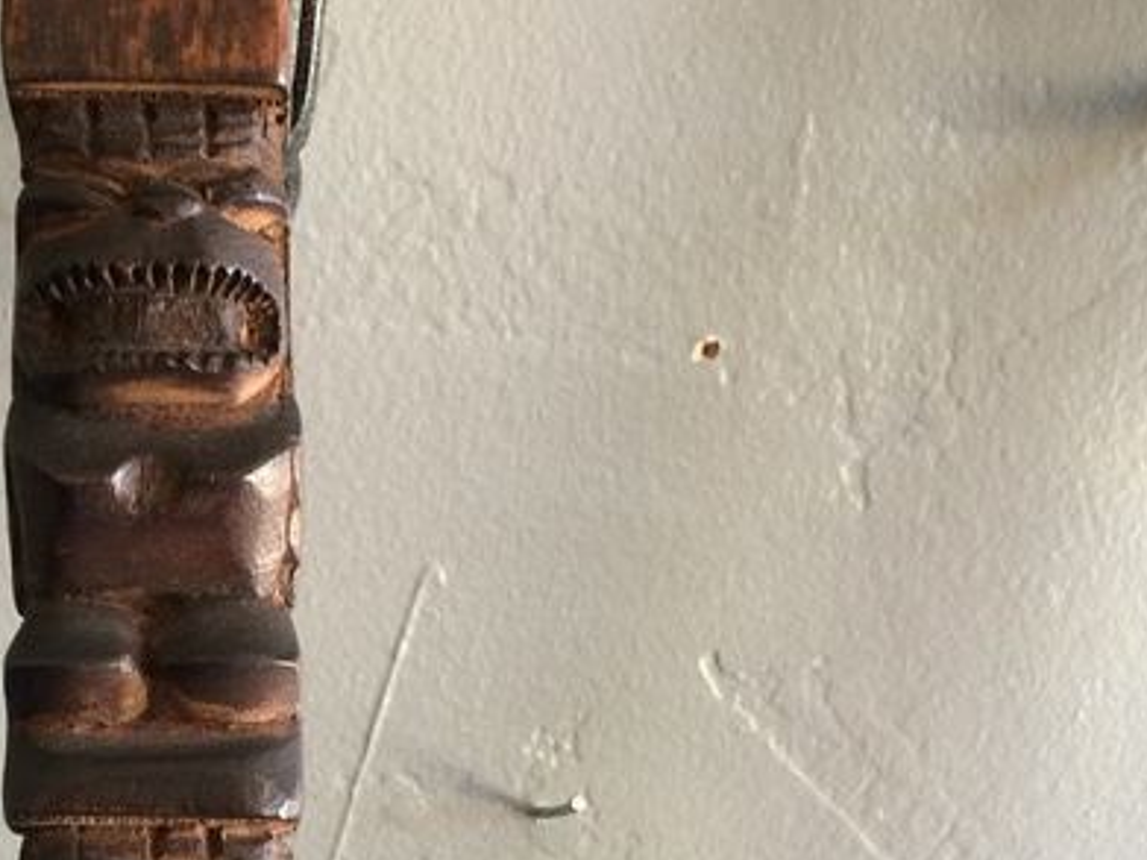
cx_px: 185
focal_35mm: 69
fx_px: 2286
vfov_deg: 20.5
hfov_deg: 27.5
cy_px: 894
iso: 125
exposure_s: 1/30
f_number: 2.2
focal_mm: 4.12
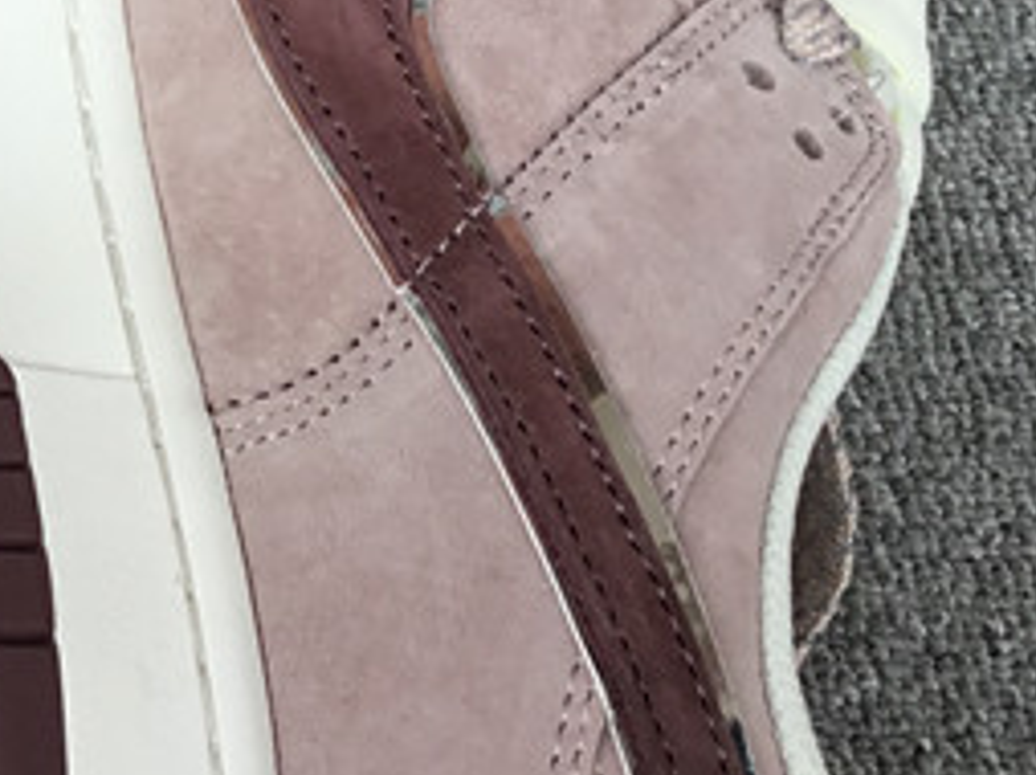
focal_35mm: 110
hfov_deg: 17.1
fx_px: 3289
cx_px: -216
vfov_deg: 13.3
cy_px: 96
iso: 25
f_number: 2.4
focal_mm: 3.3
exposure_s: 1/108
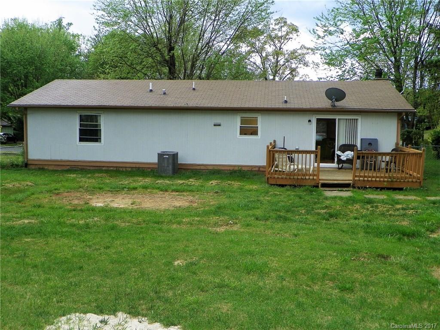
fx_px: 445
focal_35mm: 35
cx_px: 220
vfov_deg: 40.7
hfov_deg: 52.6
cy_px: 165
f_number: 3.2
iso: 64
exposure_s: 1/60
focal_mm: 6.2
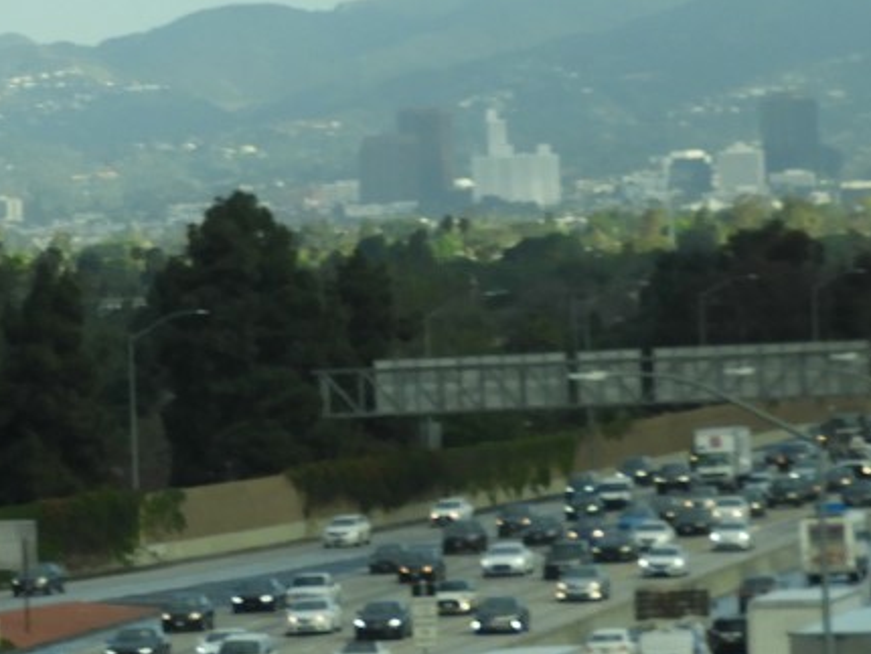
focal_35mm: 385
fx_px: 9693
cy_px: 168
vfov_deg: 3.9
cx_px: -22
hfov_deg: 5.1
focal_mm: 20.6
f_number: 5
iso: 100
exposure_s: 1/320
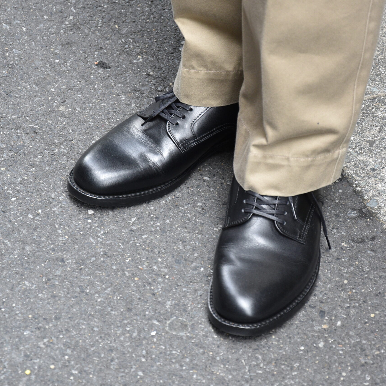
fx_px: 2544
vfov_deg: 8.7
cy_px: 174
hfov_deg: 8.7
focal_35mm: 202
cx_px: 193
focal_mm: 105
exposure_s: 1/125
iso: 640
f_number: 5.6
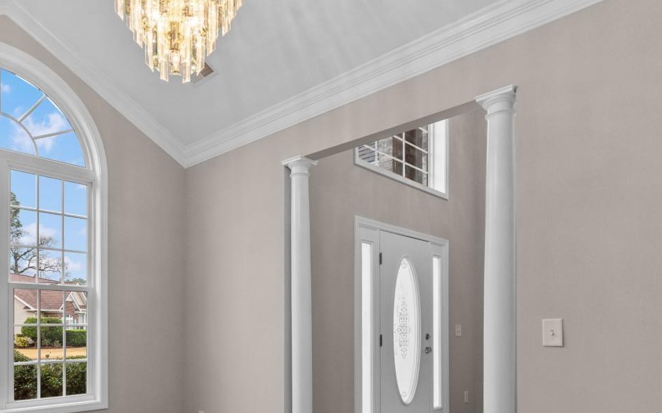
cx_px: 270
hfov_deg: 69.8
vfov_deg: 45.4
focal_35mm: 26
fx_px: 469
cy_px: 326
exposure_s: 1/30
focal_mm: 10
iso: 100
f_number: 4.5
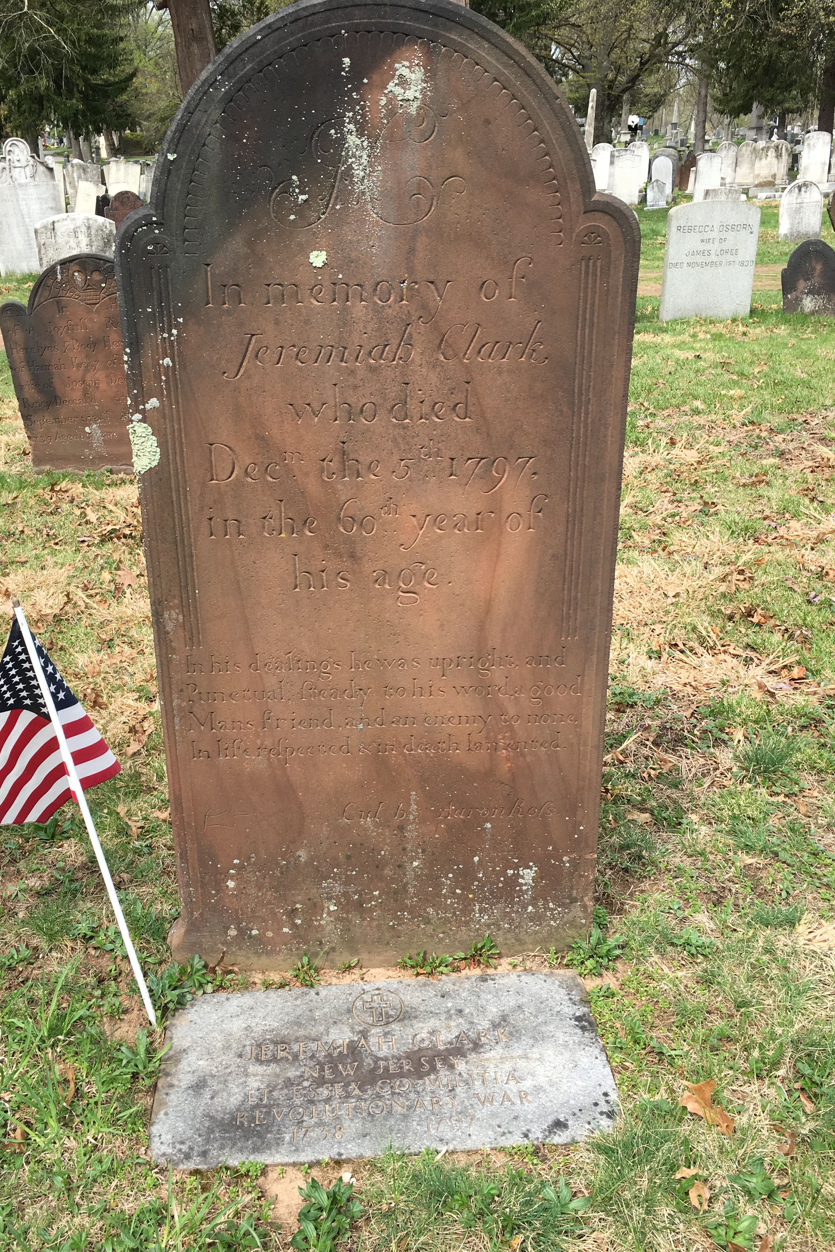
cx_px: 361
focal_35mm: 31
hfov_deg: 42.2
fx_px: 1079
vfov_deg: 60.3
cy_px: 609
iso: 25
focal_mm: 4.15
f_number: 2.2
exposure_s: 1/587
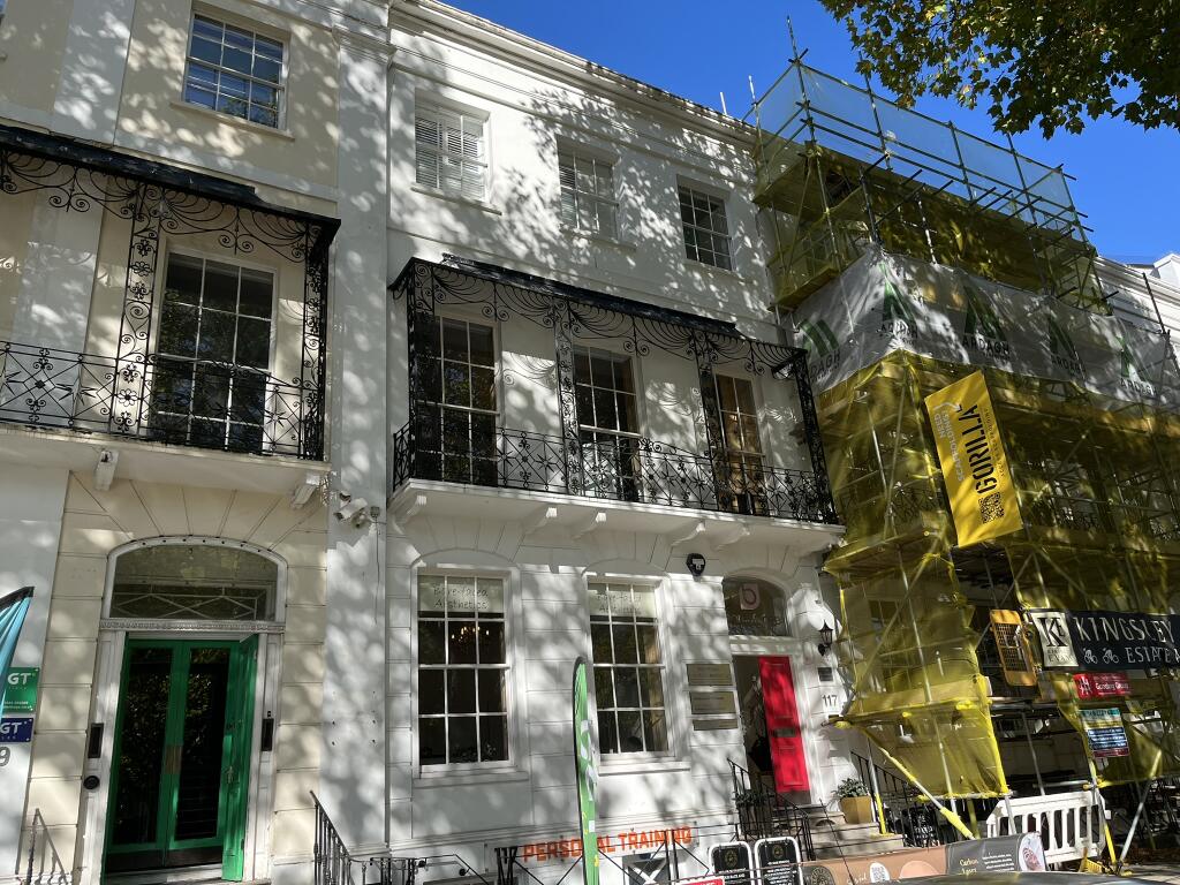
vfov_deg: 53.1
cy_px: 442
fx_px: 886
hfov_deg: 67.3
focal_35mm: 26
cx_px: 590
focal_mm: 5.1
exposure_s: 1/1497
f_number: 1.6
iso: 50
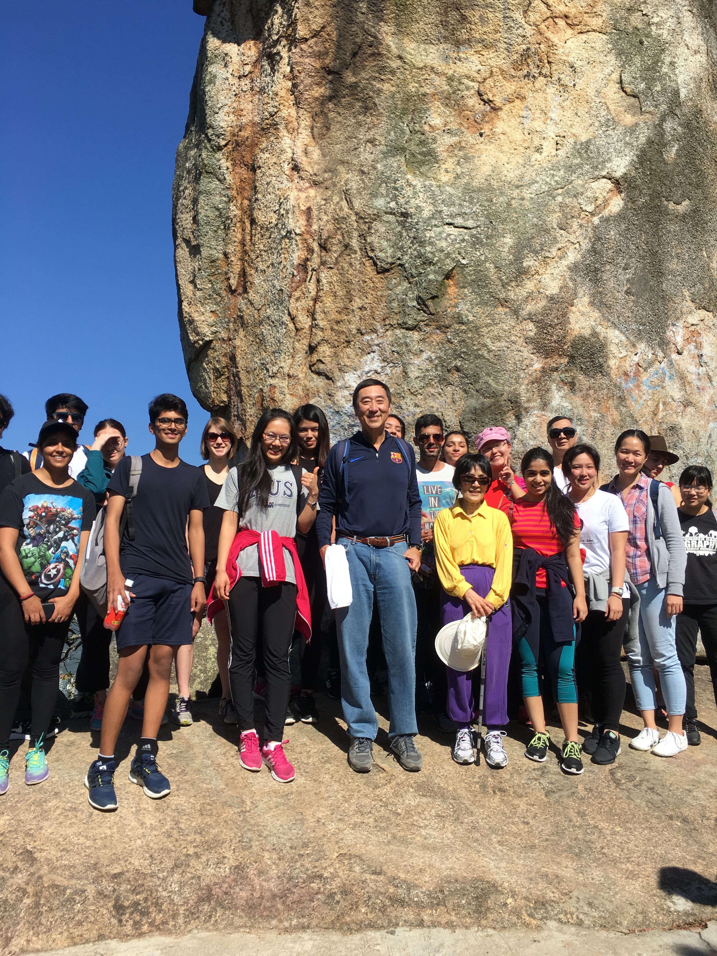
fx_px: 801
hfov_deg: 48.2
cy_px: 478
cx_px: 358
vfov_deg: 61.7
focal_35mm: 29
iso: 25
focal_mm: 4.15
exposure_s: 1/1709
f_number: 2.2
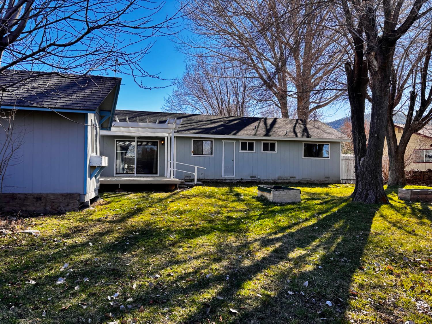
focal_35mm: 26
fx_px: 324
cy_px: 162
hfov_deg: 67.3
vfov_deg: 53.1
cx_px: 216
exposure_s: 1/334
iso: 50
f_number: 1.6
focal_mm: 5.96
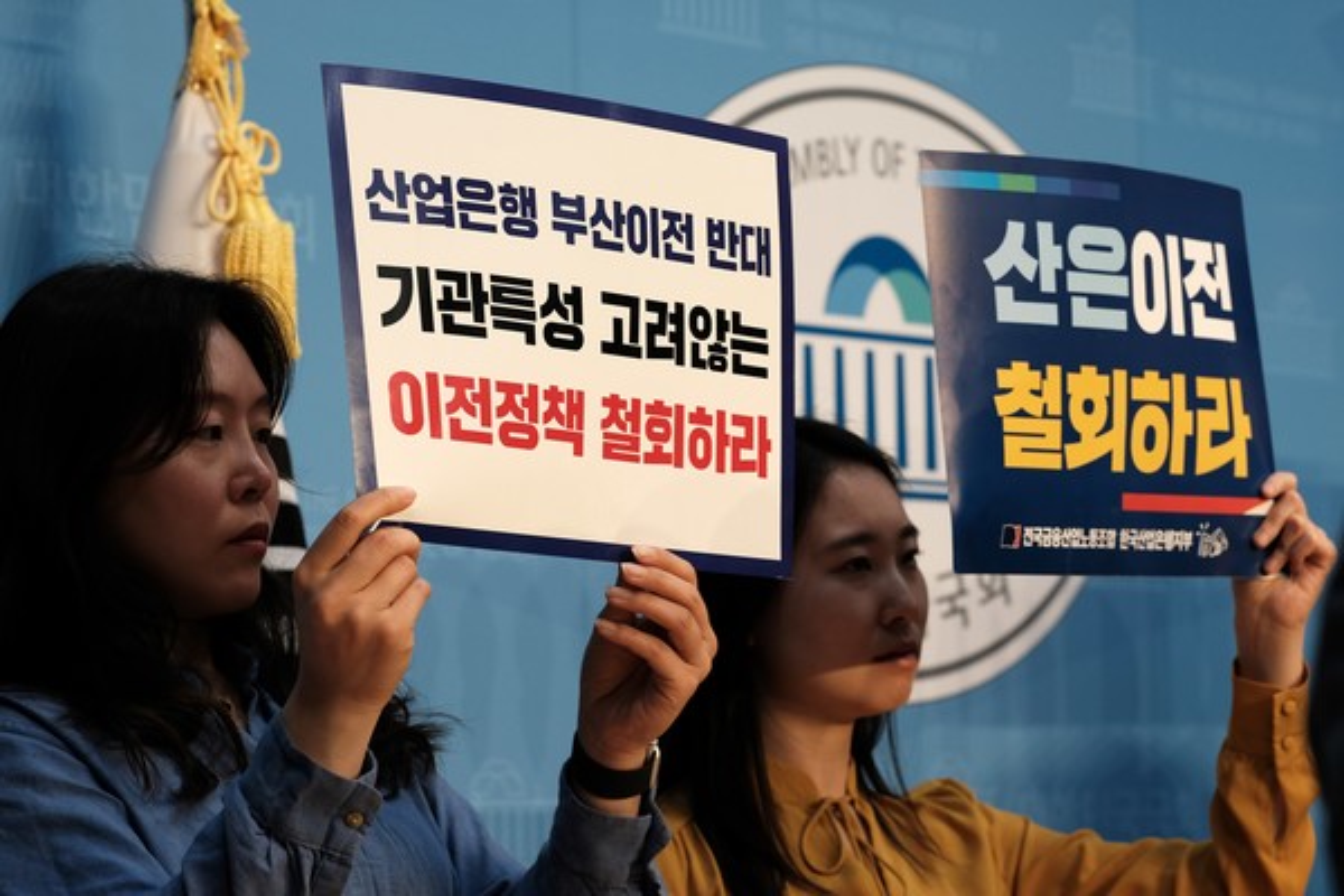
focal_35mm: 135
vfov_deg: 10.2
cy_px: 448
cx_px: 672
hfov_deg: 15.2
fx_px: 5040
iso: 1000
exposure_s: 1/125
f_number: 5.6
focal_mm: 90
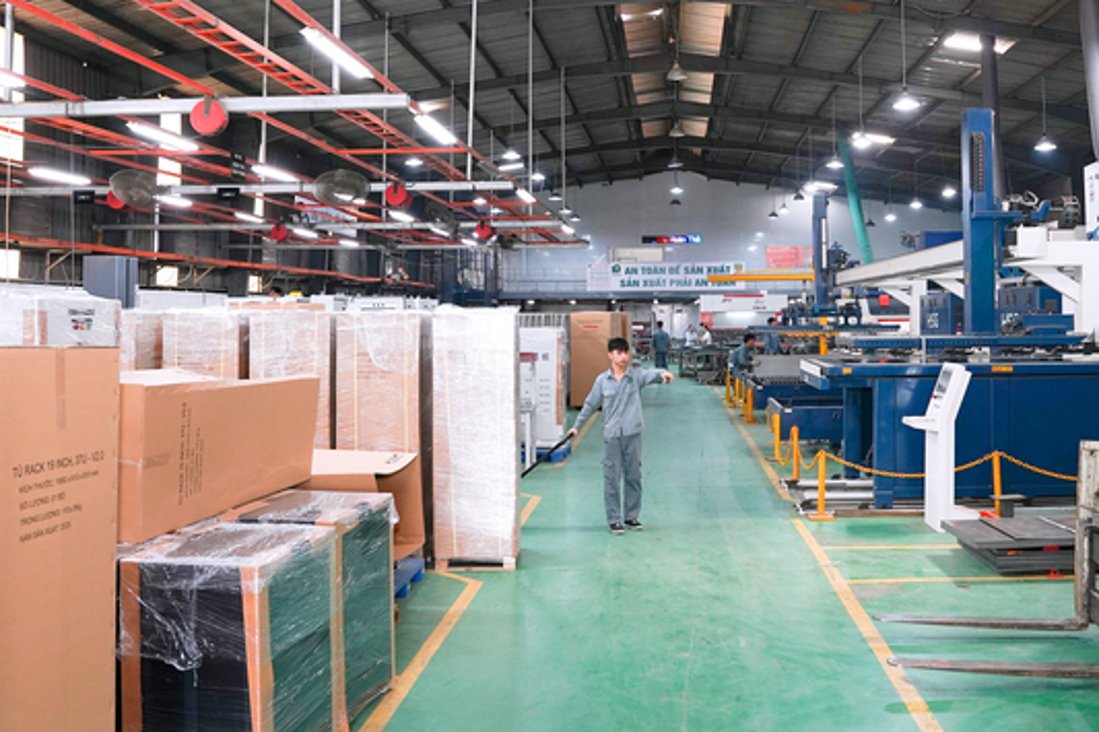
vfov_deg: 36.7
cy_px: 279
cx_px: 650
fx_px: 1099
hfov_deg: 52.8
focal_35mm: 36
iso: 1250
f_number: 5
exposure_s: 1/80
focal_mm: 24
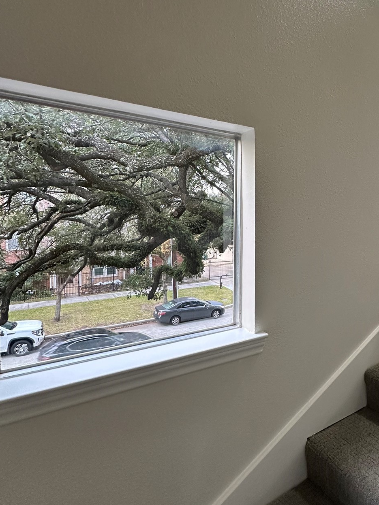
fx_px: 336
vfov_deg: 73.8
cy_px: 237
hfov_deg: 56.4
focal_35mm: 23
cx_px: 276
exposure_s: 1/120
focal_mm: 2.22
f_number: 2.2
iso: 250
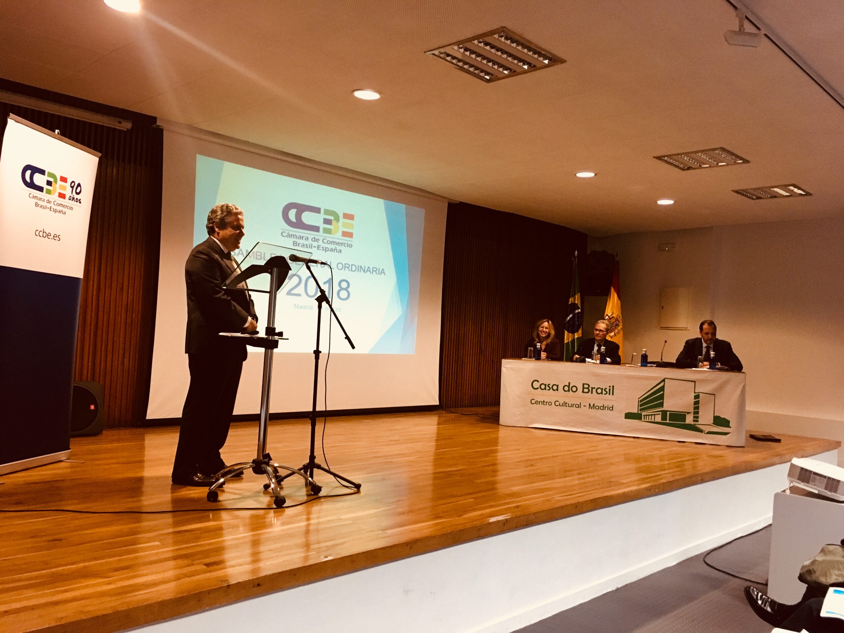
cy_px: 316
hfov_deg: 61.7
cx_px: 422
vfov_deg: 48.2
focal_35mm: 29
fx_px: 707
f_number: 2.2
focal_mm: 4.15
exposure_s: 1/25
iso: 200
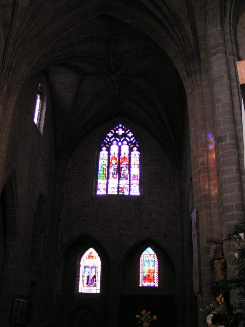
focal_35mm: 38
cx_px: 122
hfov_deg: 37.7
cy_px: 164
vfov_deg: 49.0
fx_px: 359
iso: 200
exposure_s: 1/30
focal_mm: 5.8
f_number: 2.8
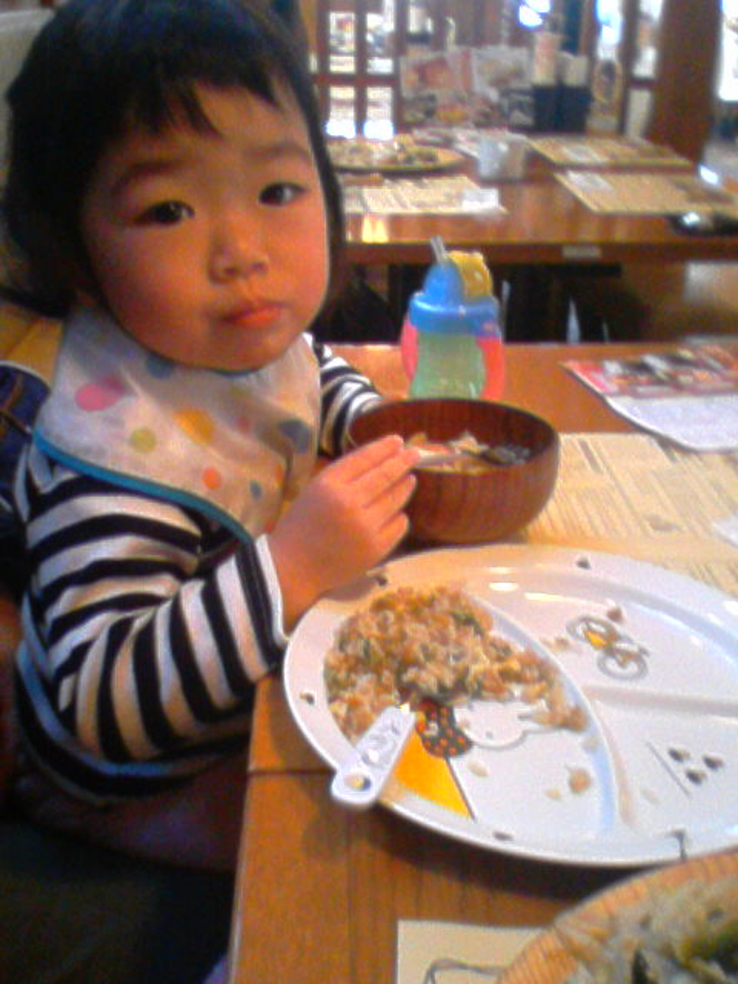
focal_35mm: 29
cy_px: 492
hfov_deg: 48.2
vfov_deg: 61.7
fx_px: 824
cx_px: 369
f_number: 2.8
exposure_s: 1/23.8
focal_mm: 1.5
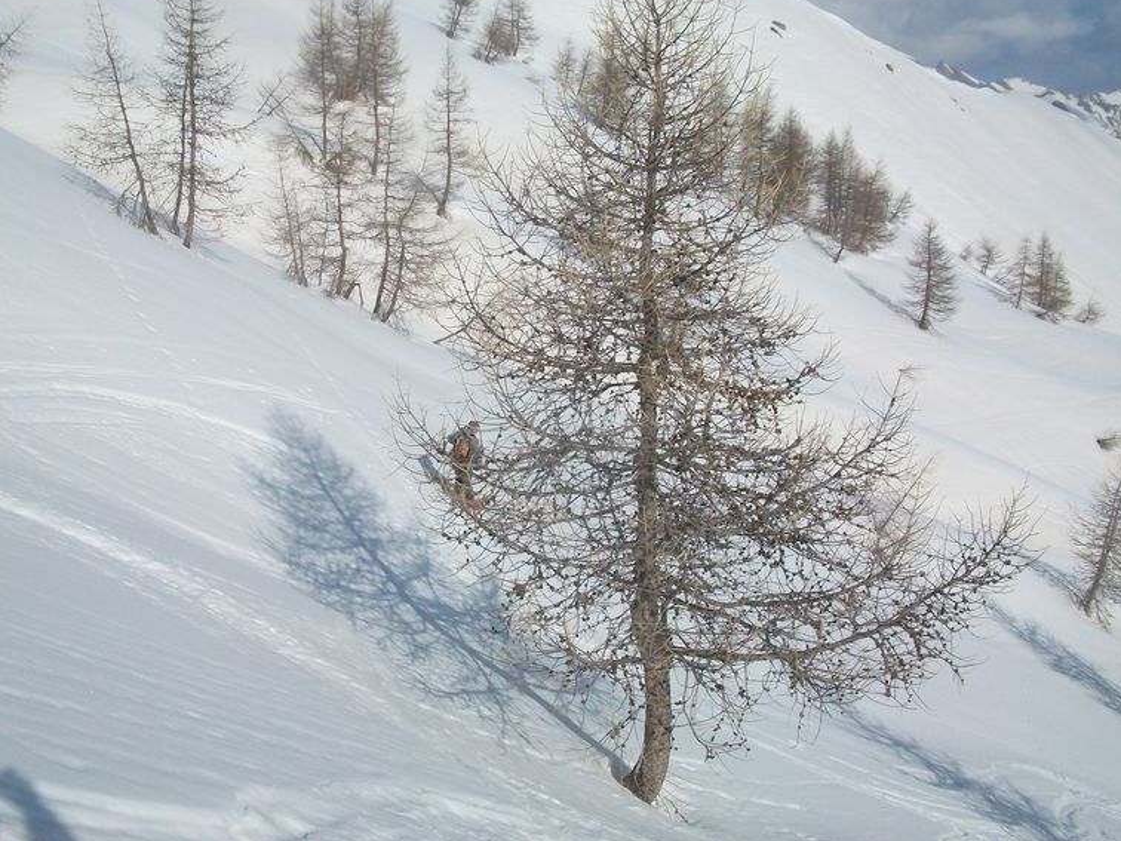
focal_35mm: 36
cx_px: 558
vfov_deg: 39.6
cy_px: 400
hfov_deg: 51.4
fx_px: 1166
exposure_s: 1/1401
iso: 80
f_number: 5.5
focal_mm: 5.7
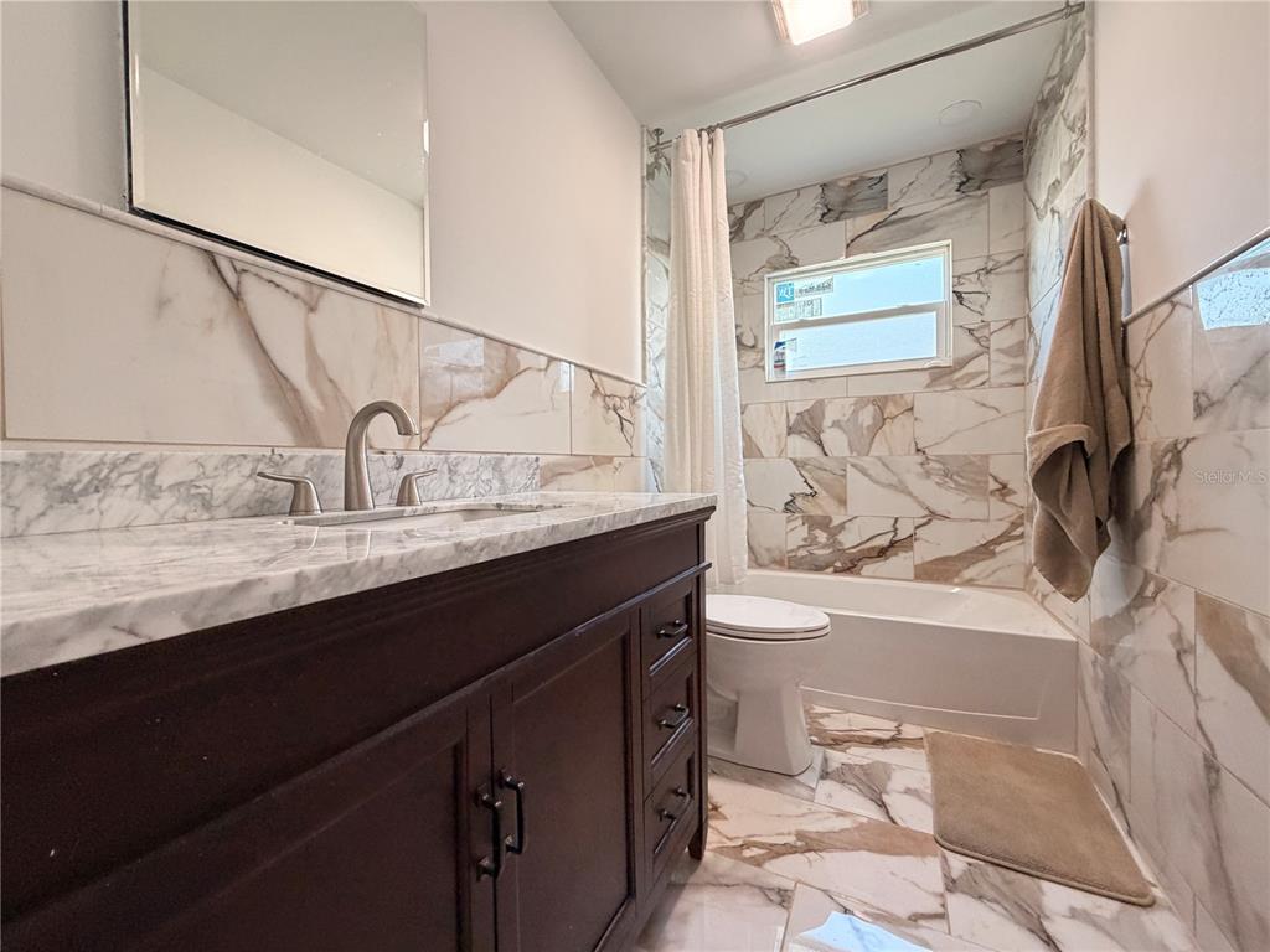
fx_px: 514
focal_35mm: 14
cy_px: 476
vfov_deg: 85.7
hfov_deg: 102.1
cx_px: 635
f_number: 2.2
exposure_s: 1/60
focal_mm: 2.22
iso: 320
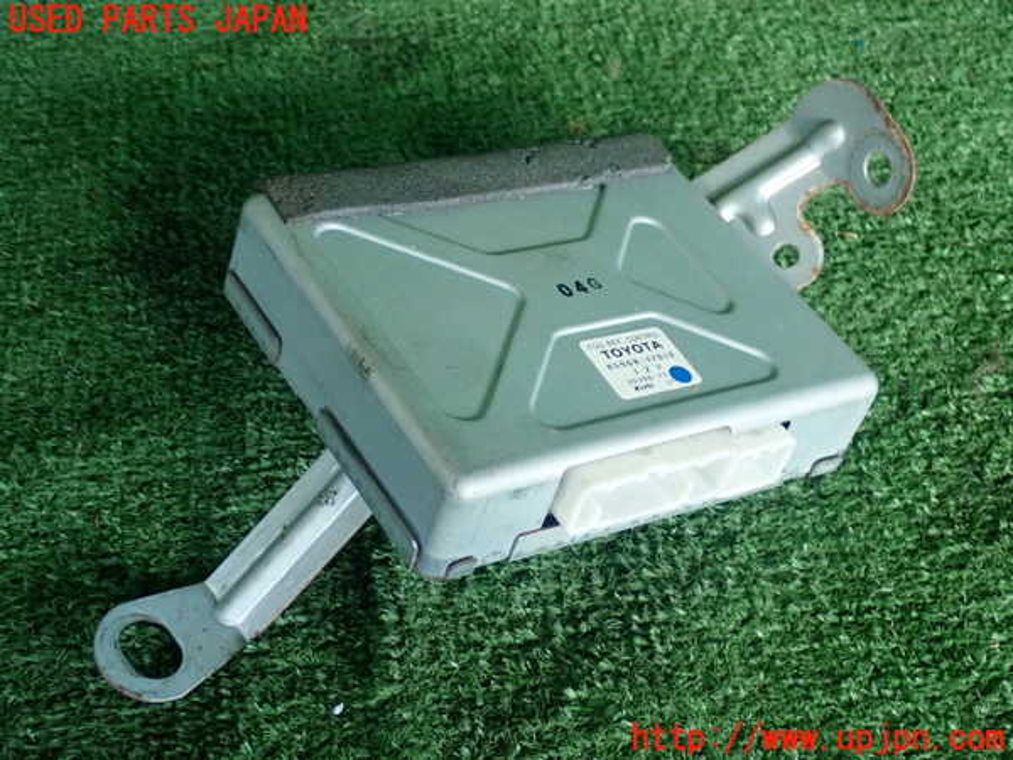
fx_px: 1668
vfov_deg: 25.7
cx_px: 506
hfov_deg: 33.8
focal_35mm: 57
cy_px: 380
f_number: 3.5
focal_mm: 10.29
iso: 250
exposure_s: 1/50
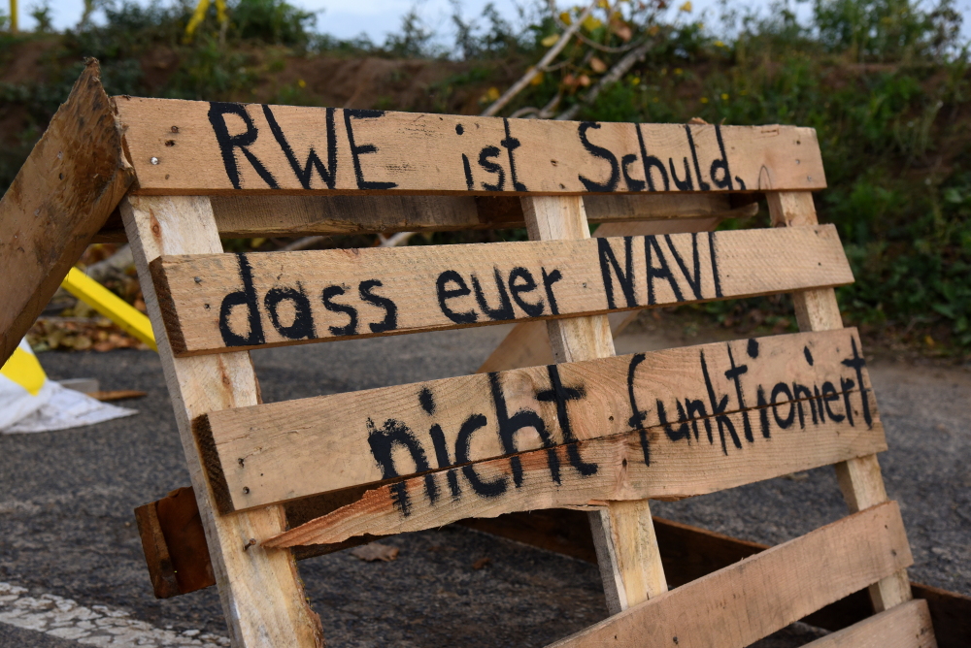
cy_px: 324
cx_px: 486
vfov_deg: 23.4
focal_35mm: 58
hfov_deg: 34.5
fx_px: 1565
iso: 1000
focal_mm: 58
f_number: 6.3
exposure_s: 1/2500
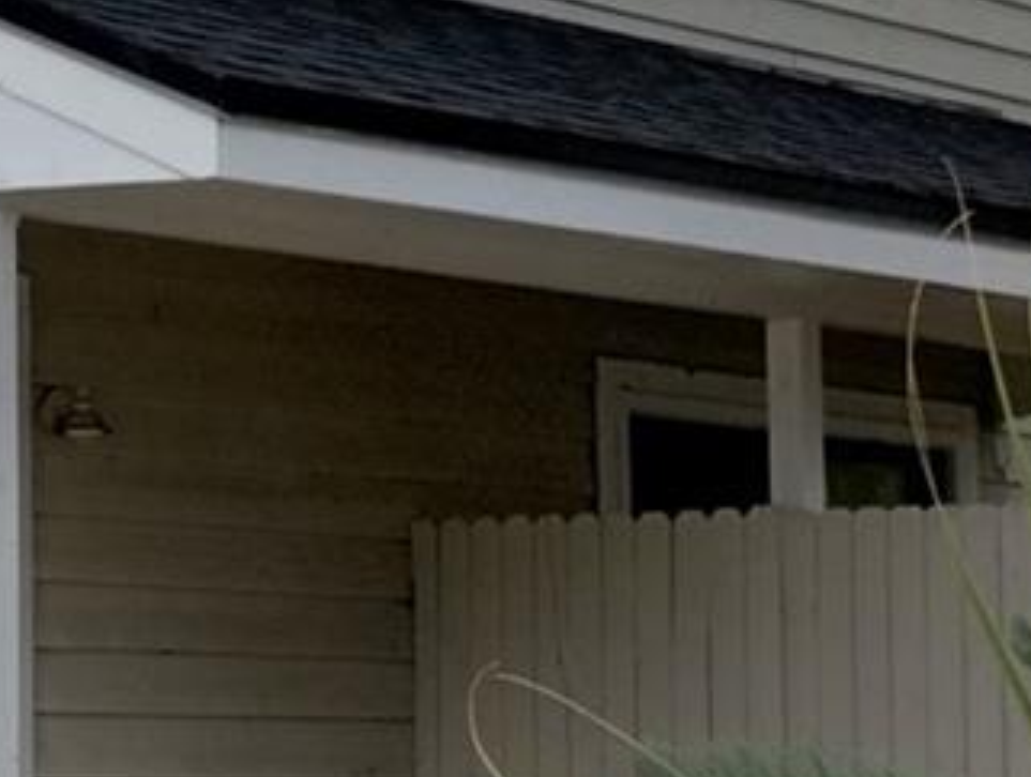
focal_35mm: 139
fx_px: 4148
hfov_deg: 13.8
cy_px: 331
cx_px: -215
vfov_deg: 10.7
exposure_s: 1/292
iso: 100
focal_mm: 4.27
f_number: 1.8
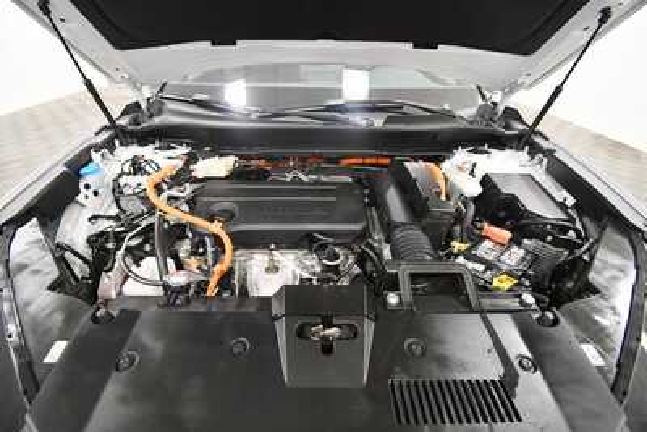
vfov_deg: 77.4
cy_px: 216
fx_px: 270
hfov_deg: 100.4
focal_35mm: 15
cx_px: 324
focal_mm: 10
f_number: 4.5
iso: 2500
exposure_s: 1/125
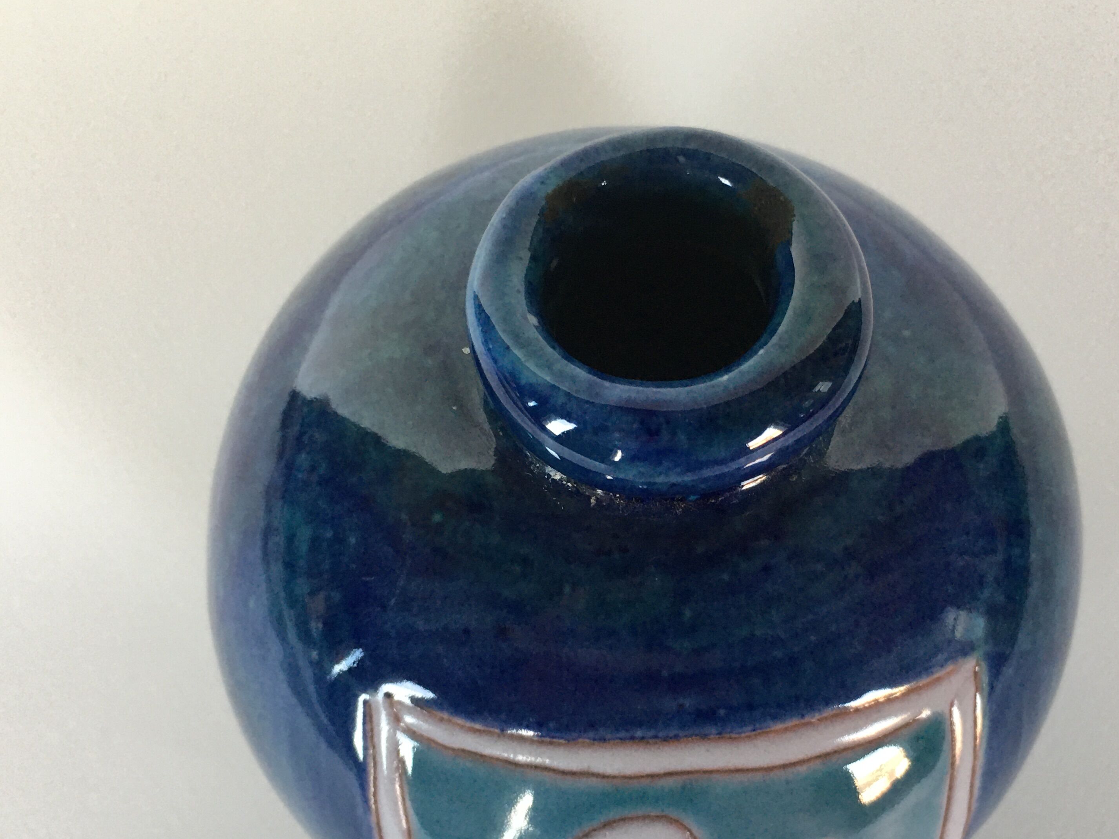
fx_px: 1325
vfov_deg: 35.1
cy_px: 484
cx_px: 659
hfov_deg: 45.6
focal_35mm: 41
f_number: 2.2
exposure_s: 1/33
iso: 50
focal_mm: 4.15
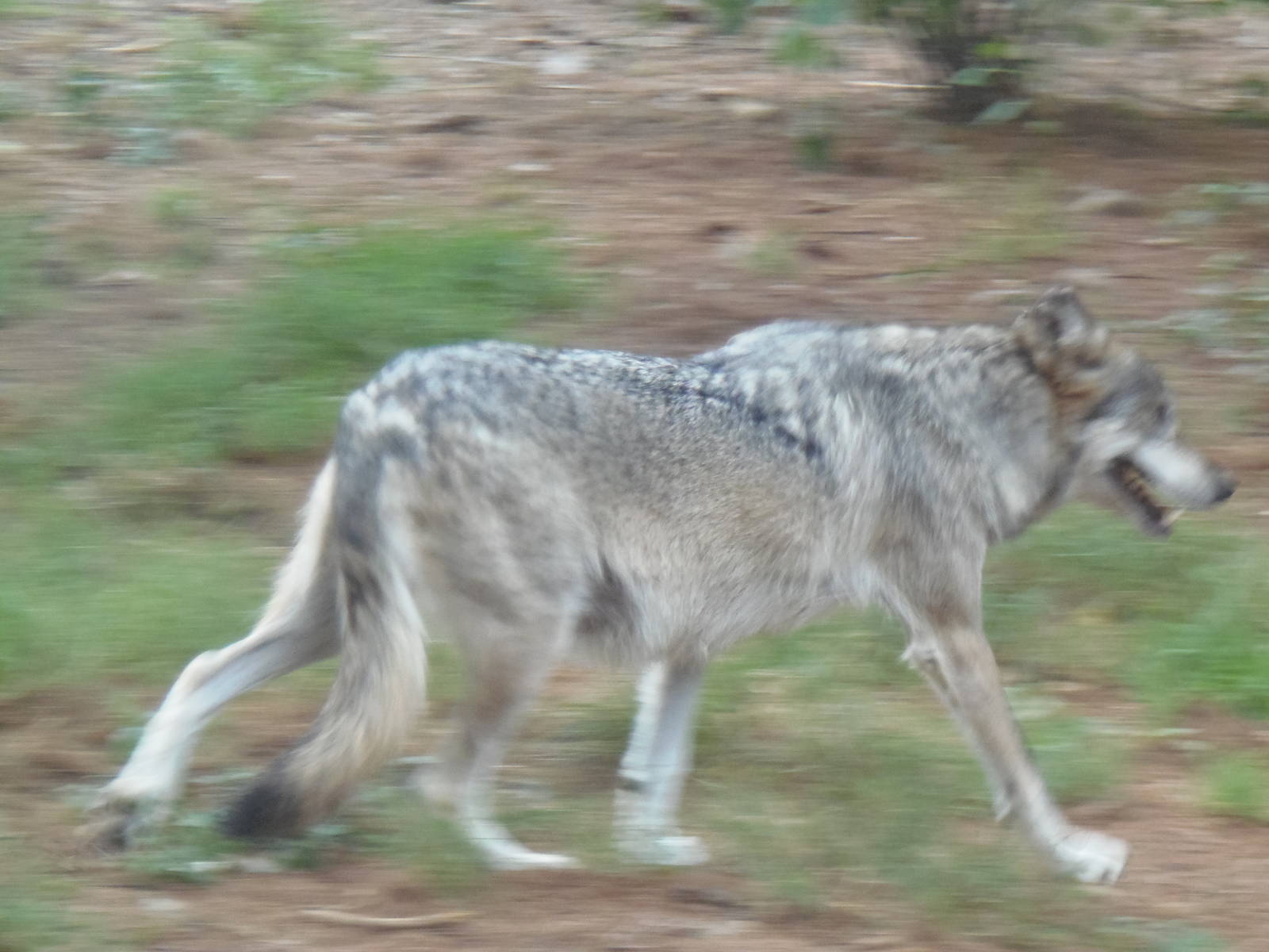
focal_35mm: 326
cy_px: 476
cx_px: 634
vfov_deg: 4.6
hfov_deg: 6.1
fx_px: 11951
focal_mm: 60.4
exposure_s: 1/25
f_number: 5
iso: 400
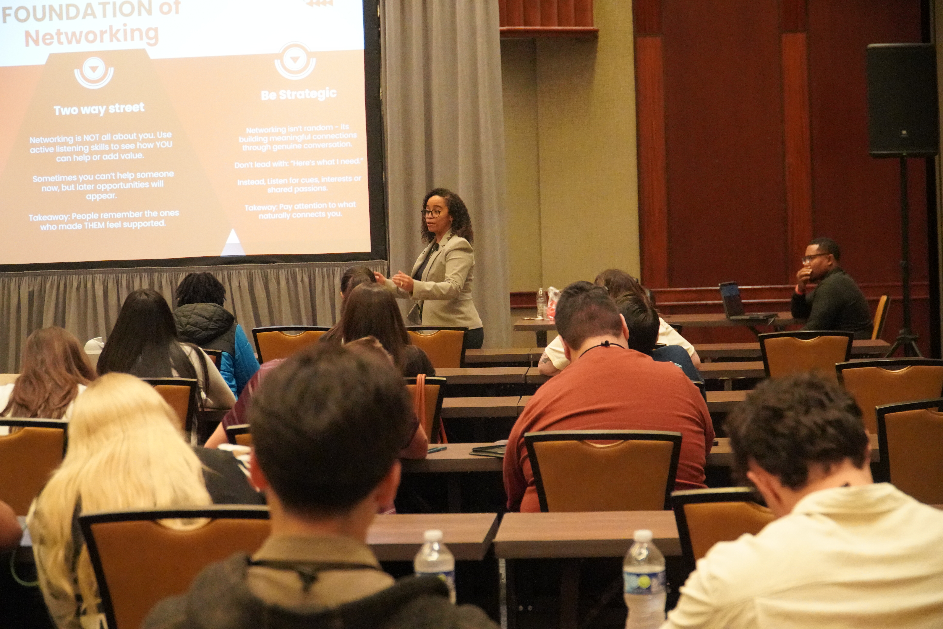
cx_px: 472
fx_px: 1886
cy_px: 314
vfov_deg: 18.9
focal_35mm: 72
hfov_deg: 28.1
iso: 6400
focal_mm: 48
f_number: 4
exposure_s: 1/160
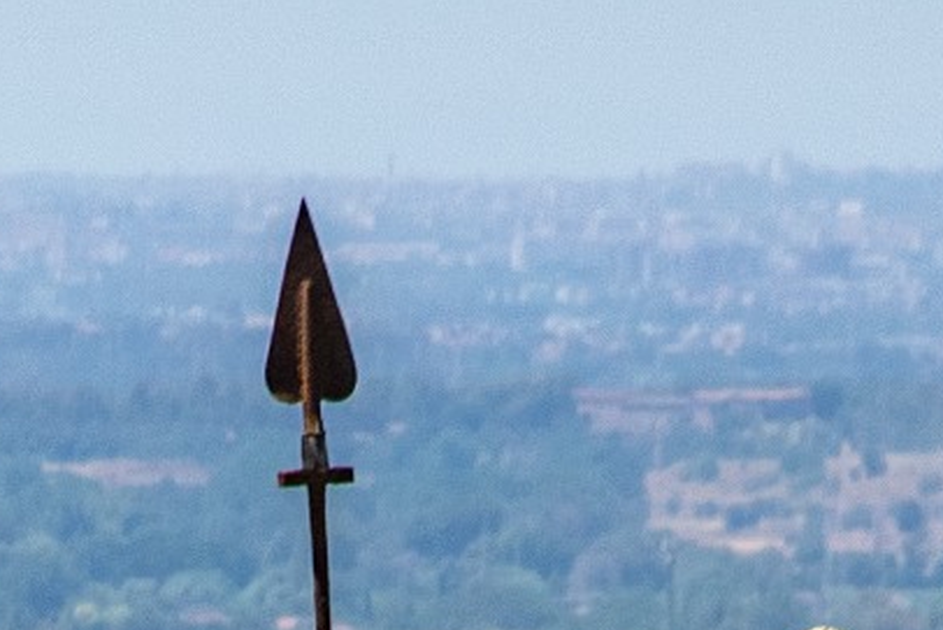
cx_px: 401
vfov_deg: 1.2
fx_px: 30465
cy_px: 1887
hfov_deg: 1.8
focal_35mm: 1163
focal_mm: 105
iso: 400
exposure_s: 1/320
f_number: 10
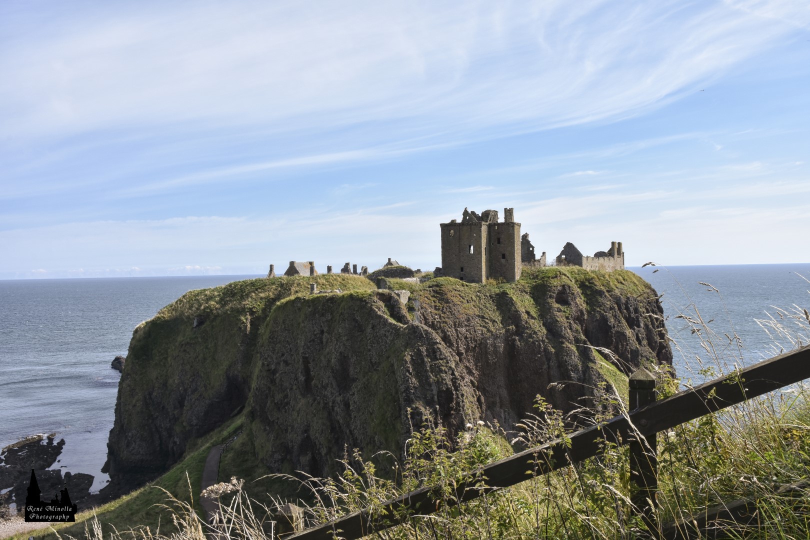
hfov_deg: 57.2
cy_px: 270
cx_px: 405
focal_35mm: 33
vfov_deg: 40.0
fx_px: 742
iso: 200
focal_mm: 22
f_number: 14
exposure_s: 1/125
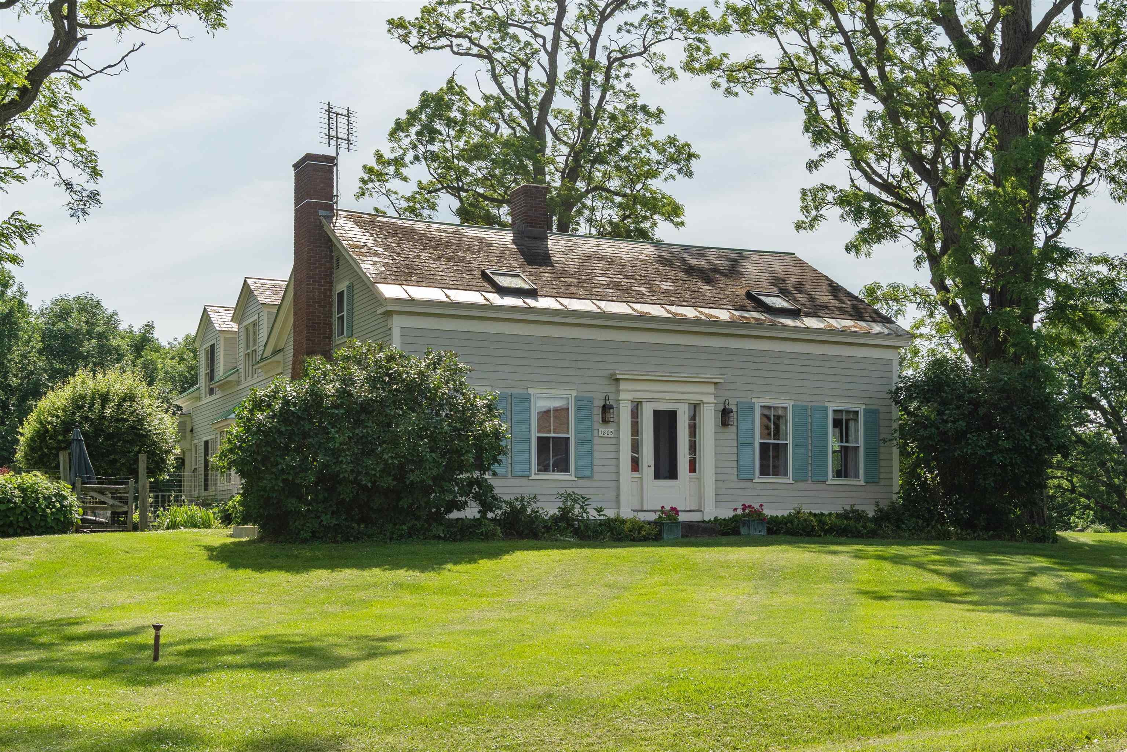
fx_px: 1440
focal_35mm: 46
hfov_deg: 42.7
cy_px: 376
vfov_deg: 29.2
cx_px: 564
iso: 320
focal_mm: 31
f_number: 8
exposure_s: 1/400
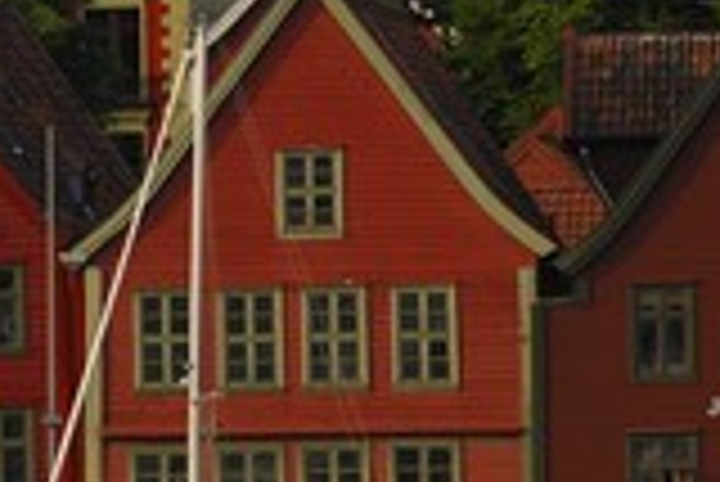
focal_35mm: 591
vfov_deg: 2.3
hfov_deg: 3.5
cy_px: 437
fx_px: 11830
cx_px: -83
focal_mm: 150
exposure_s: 1/200
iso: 100
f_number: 4.5
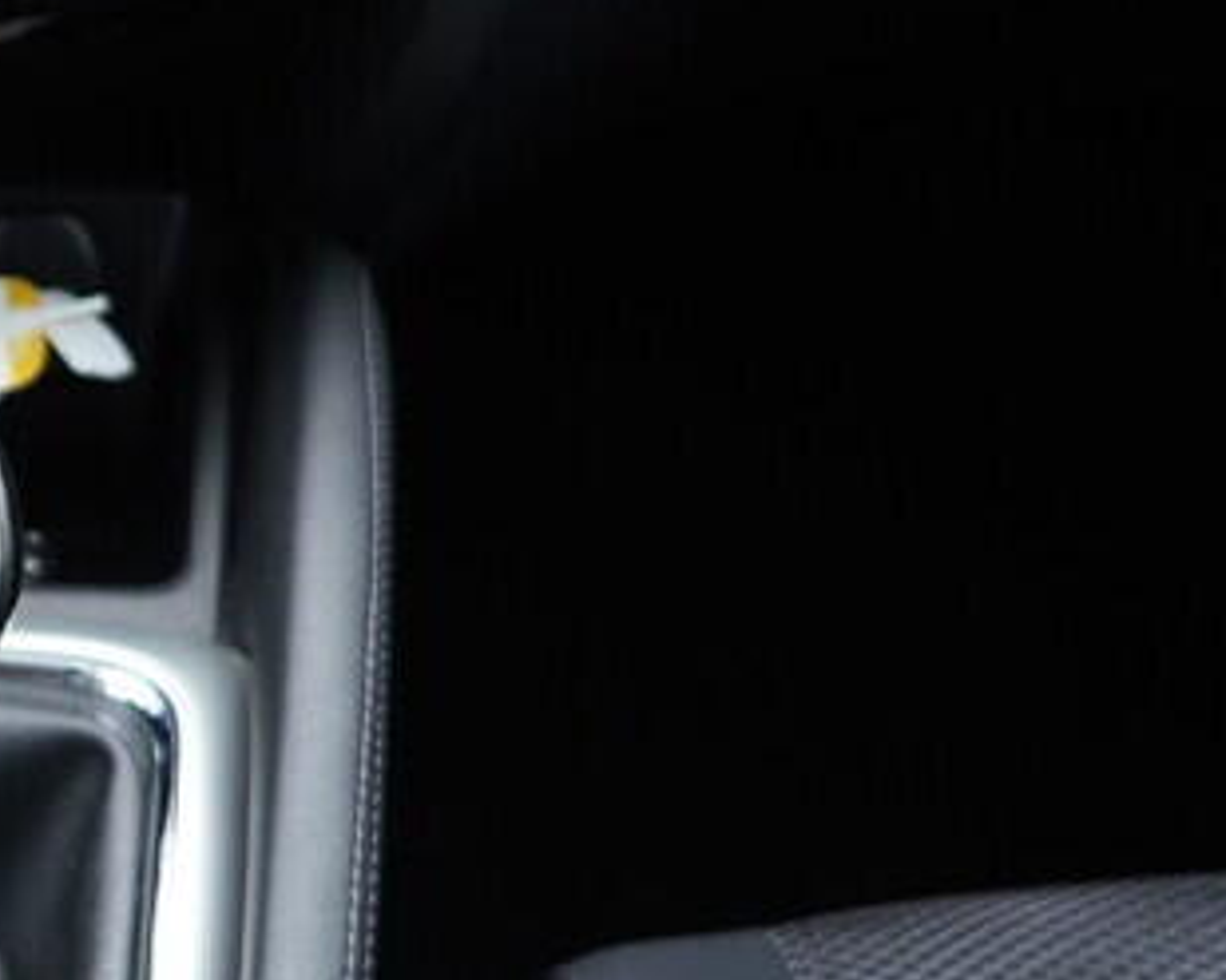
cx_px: -254
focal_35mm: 112
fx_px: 4063
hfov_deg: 16.4
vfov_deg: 13.7
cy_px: 732
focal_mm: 24
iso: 320
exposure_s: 1/40
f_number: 2.8
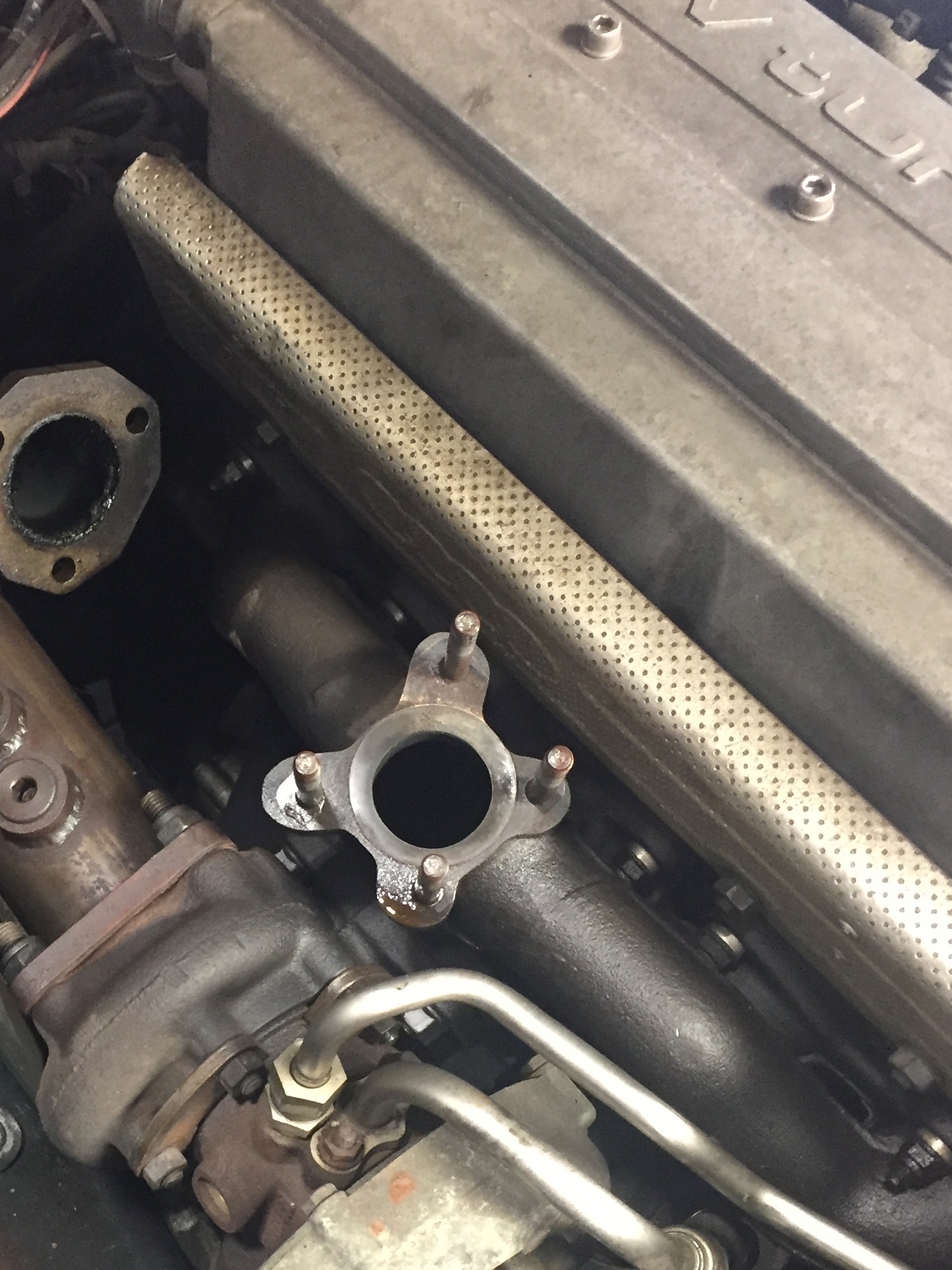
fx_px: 1687
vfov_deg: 40.5
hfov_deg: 31.0
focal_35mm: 46
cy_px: 894
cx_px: 239
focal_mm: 4.15
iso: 250
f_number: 2.2
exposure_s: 1/20
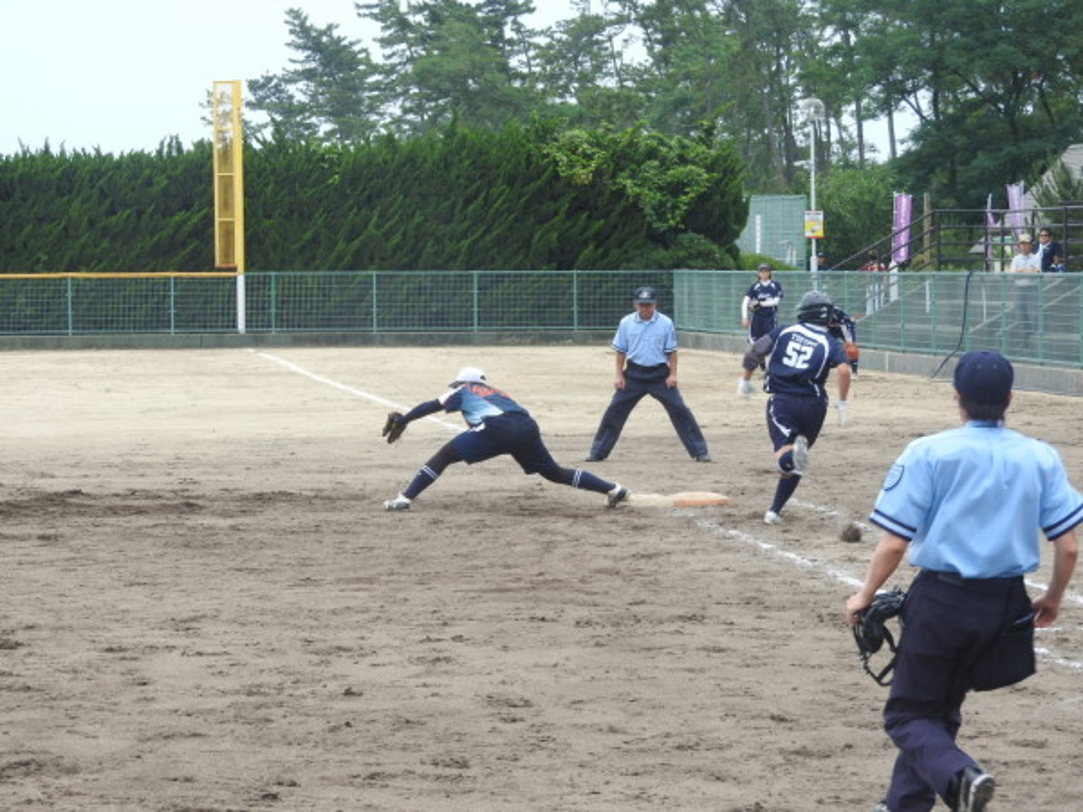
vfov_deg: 11.9
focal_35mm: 125
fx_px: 3911
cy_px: 406
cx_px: 542
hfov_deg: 15.8
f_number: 5
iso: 100
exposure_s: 1/200
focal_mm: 22.4
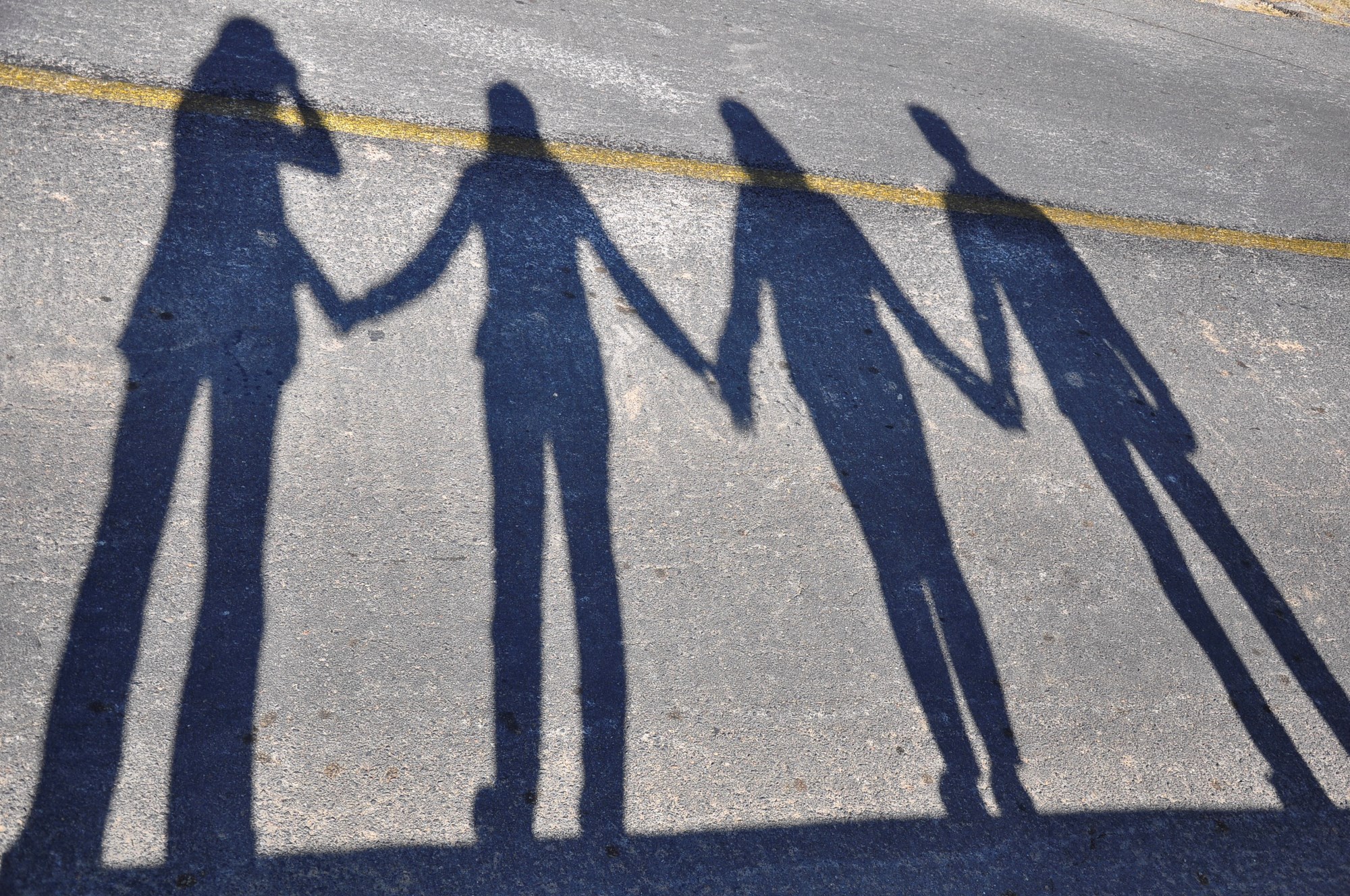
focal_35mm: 38
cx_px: 675
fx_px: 1404
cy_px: 448
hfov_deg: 51.3
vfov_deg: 35.4
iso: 200
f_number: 4
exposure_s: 1/640
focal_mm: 25
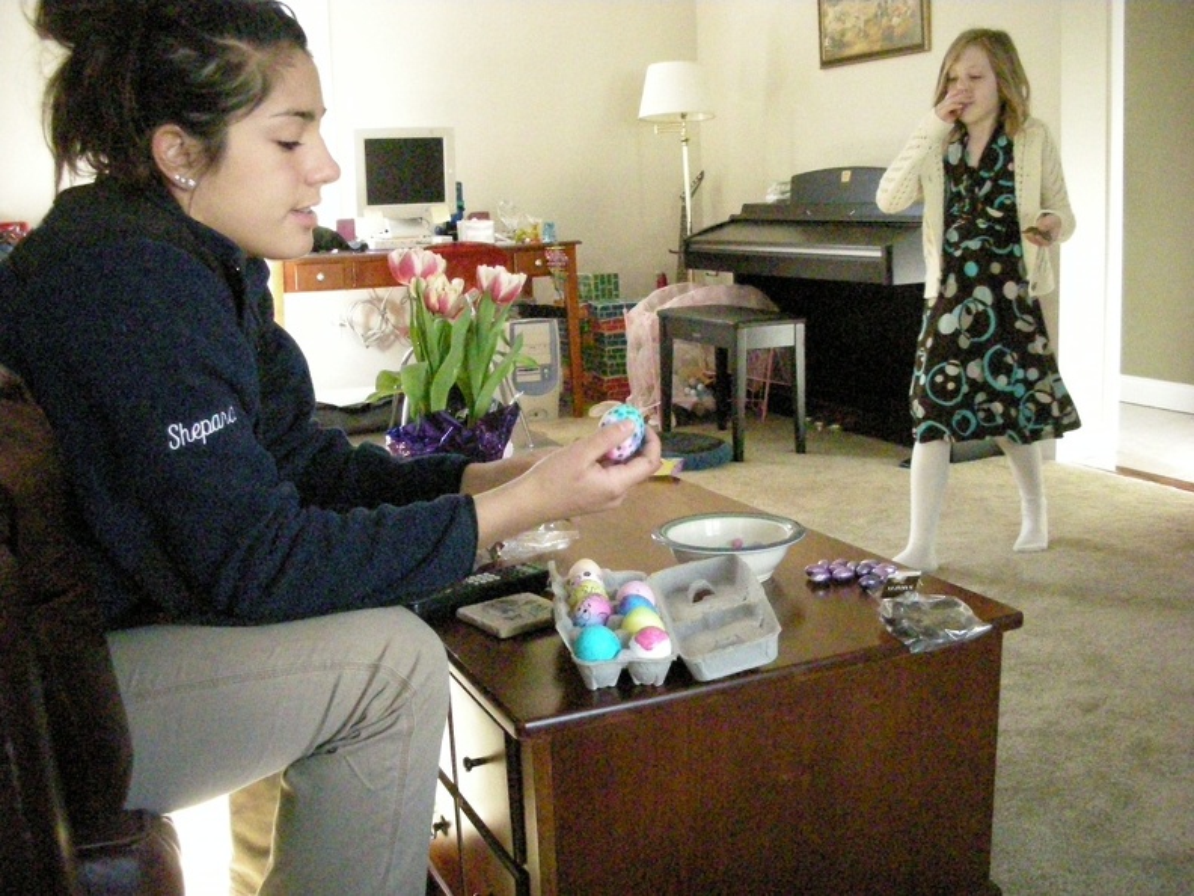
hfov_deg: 52.6
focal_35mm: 35
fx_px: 1207
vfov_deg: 40.7
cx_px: 597
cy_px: 448
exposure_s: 1/132
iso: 1600
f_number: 2.8
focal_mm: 5.8
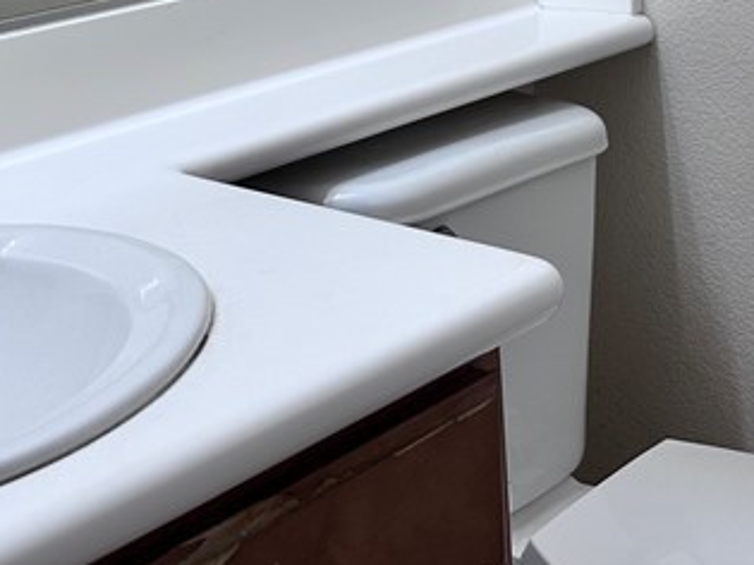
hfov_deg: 25.0
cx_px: 340
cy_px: -151
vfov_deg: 17.8
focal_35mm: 78
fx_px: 1698
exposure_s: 1/120
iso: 80
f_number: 1.78
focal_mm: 6.86
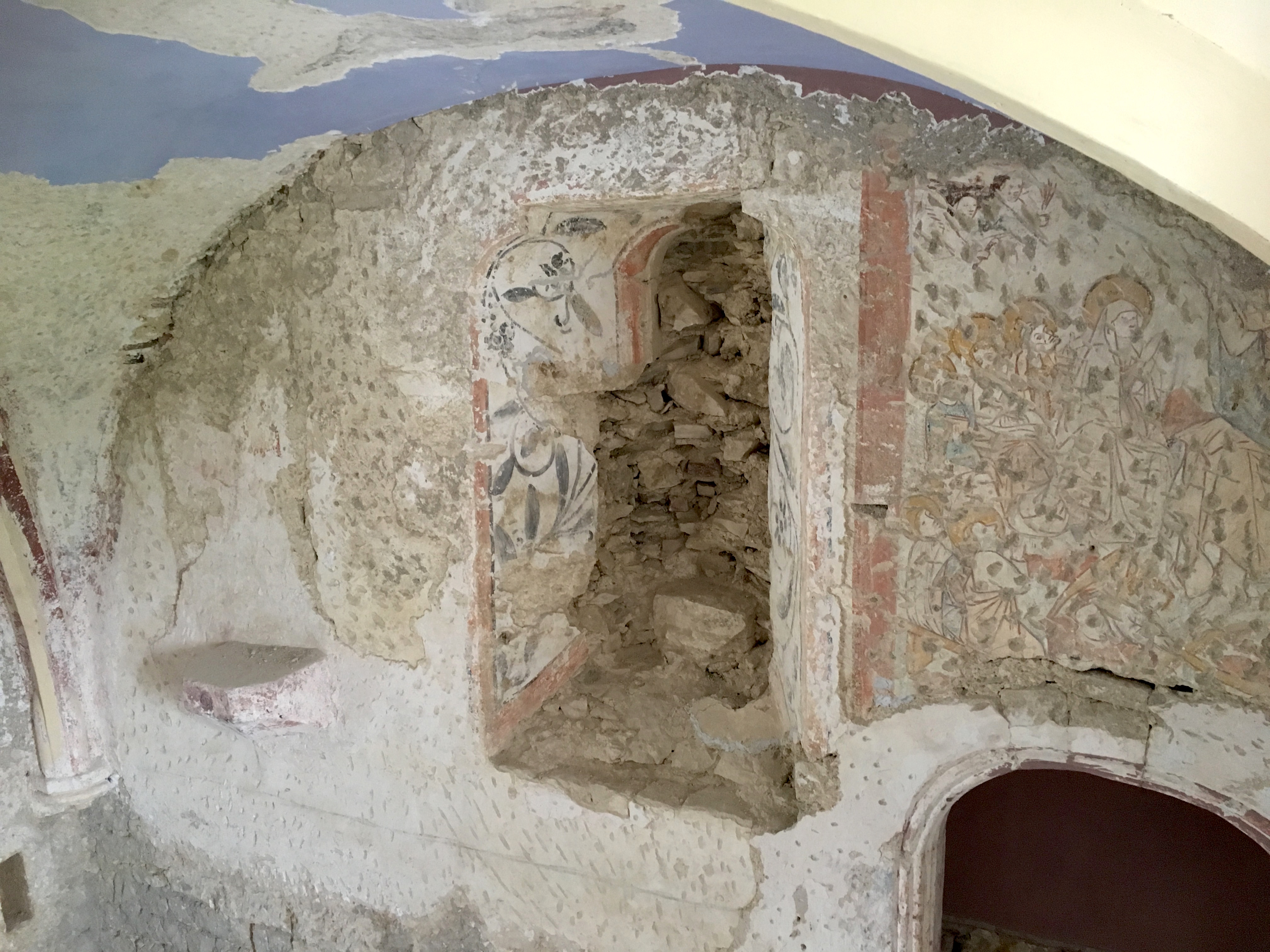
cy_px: 476
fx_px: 1064
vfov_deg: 48.2
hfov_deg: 61.7
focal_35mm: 29
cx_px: 635
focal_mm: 4.15
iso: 200
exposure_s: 1/20
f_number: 2.2
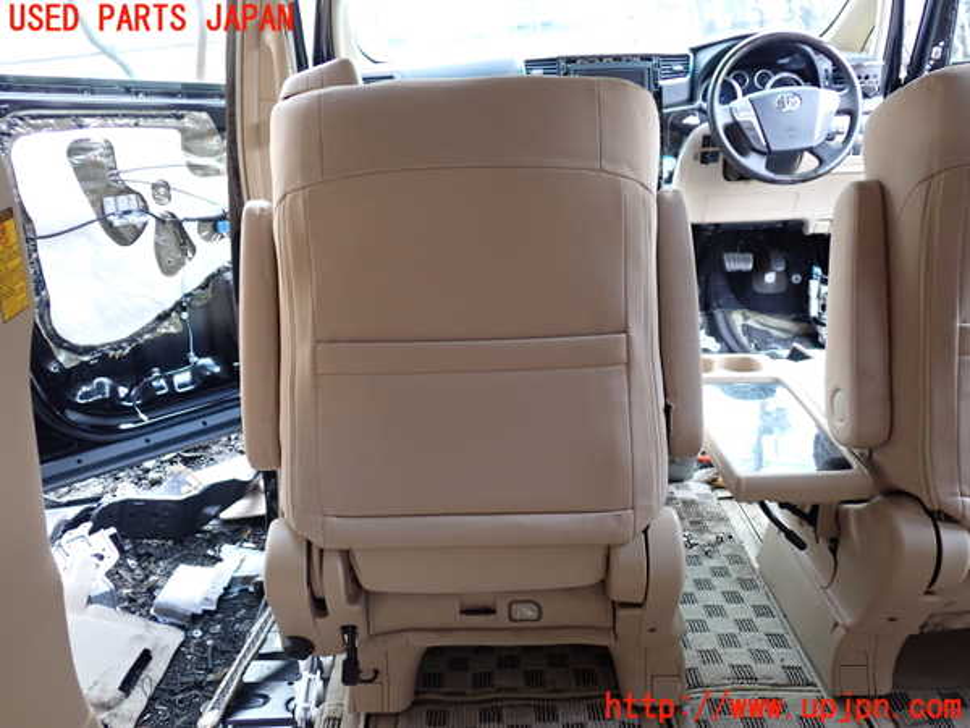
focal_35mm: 32
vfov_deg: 44.2
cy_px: 364
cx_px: 485
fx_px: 897
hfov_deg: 56.8
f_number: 2.4
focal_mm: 5.79
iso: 200
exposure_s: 1/30
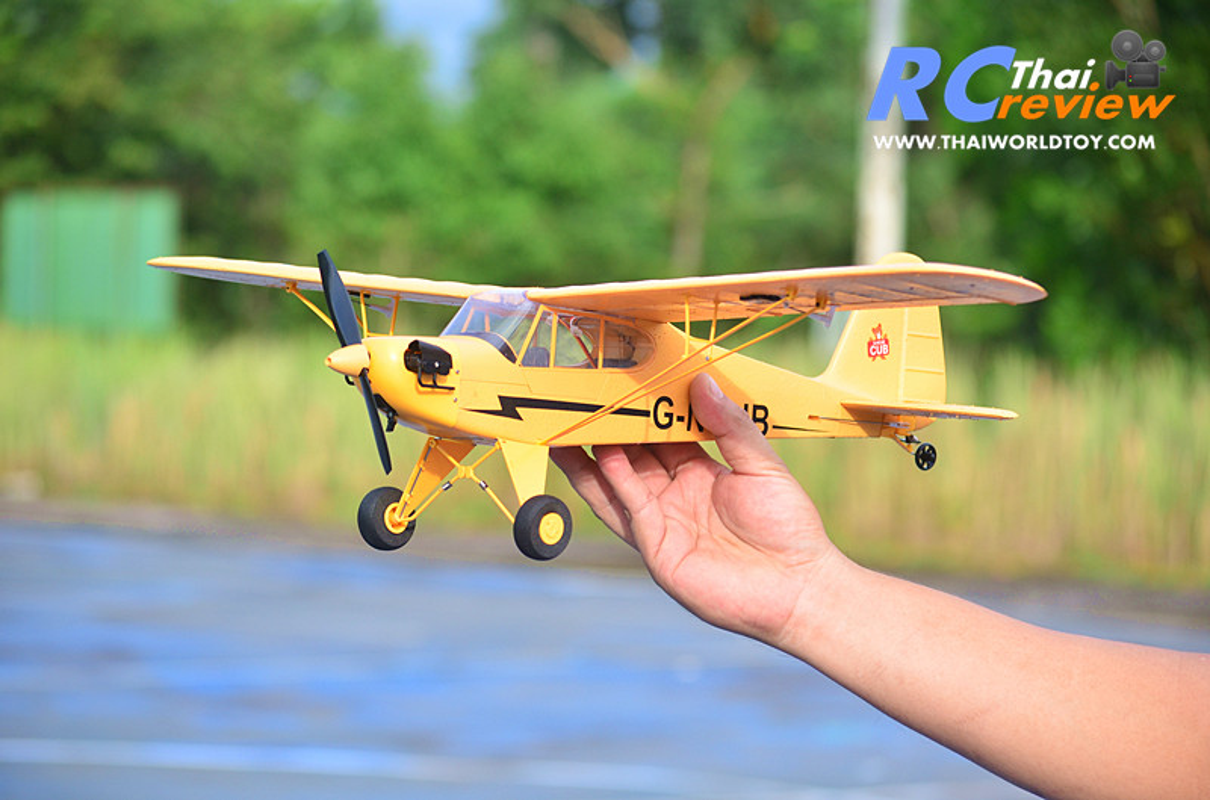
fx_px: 4526
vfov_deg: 10.1
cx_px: 605
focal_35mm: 135
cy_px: 400
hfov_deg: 15.2
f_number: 5.6
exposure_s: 1/320
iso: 250
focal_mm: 90
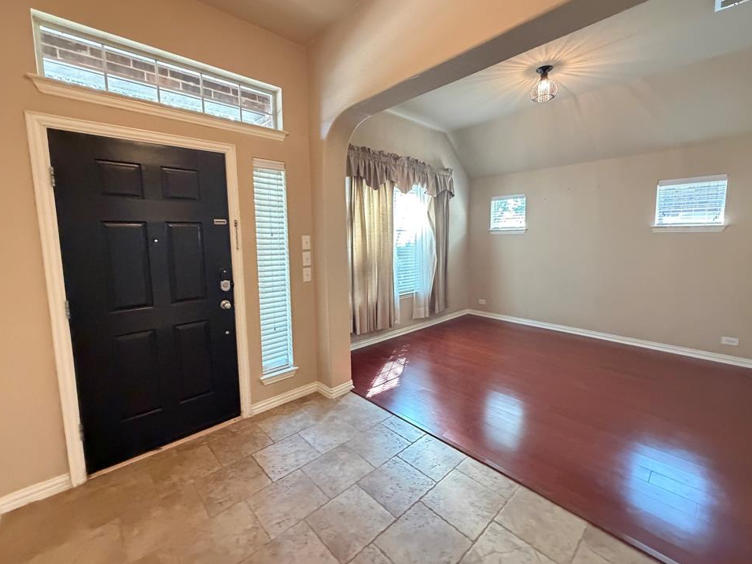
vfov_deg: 81.7
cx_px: 385
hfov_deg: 98.2
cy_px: 266
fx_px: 326
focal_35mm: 15
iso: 1000
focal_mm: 2.22
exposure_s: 1/40
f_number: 2.2
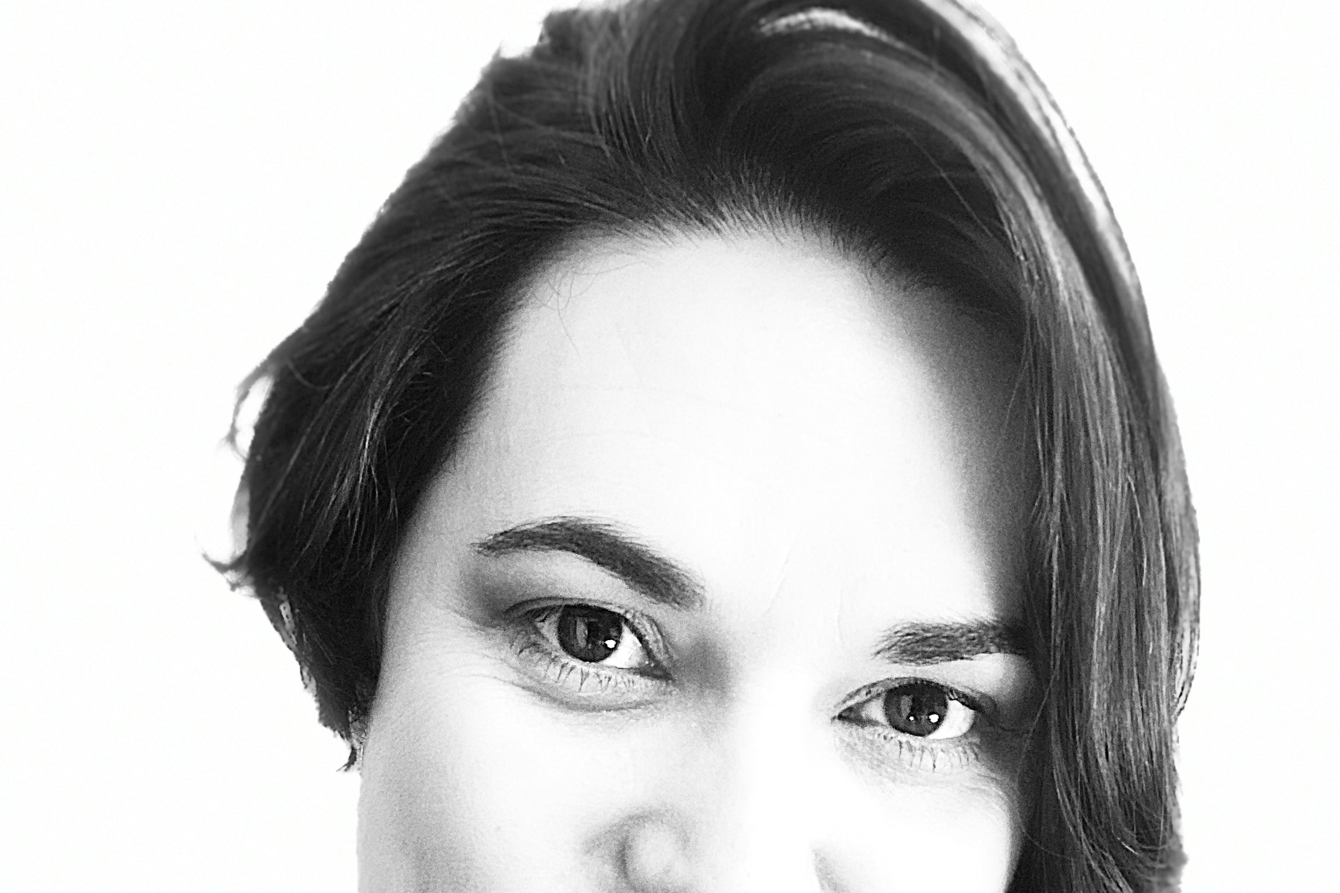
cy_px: 777
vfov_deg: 30.7
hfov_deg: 46.4
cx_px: 667
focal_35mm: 42
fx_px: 1563
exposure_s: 1/50
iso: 200
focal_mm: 2.71
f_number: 2.2
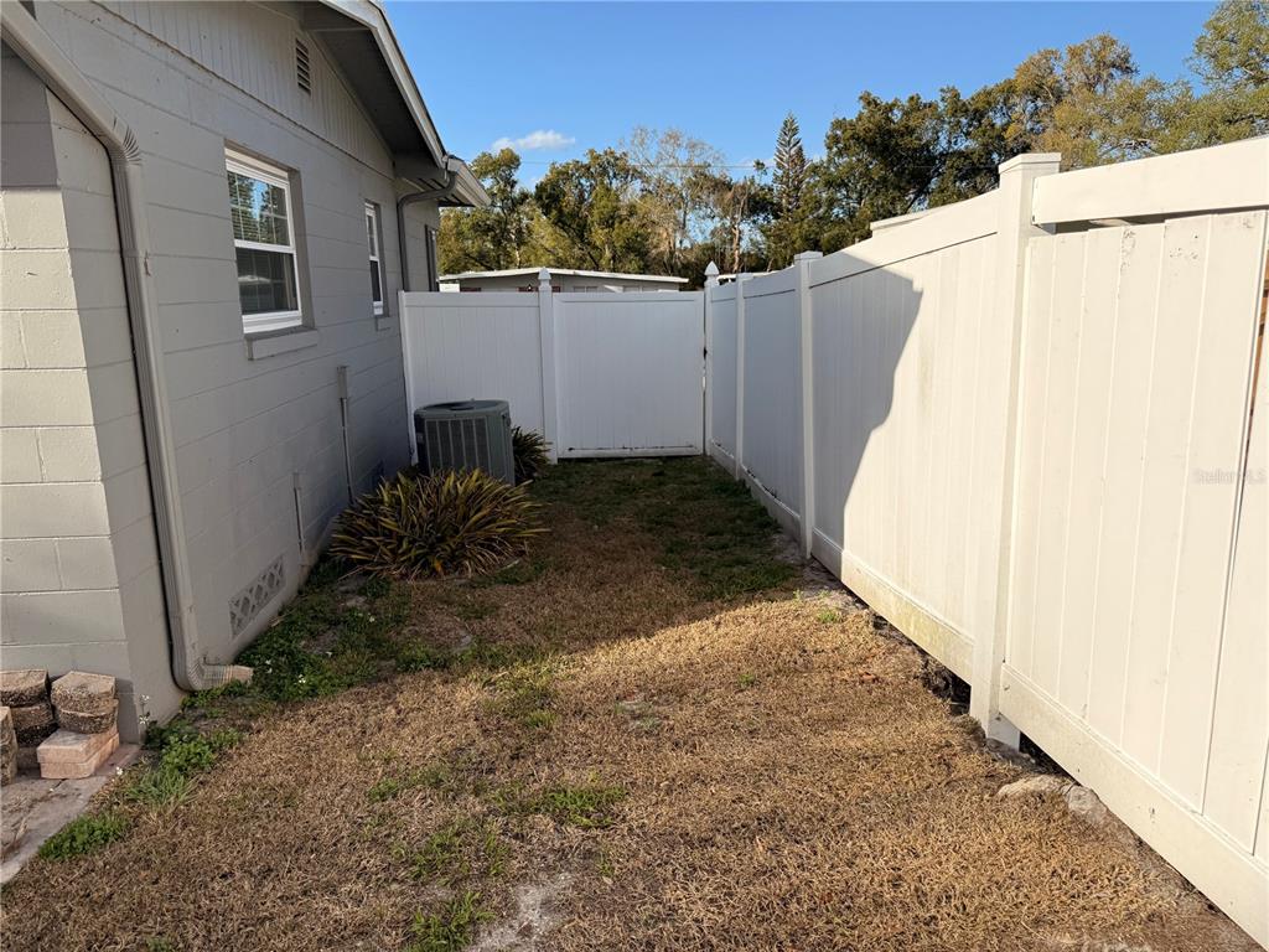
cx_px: 634
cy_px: 476
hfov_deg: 71.6
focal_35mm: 24
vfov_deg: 56.8
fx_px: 880
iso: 80
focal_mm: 6.76
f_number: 1.78
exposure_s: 1/5319
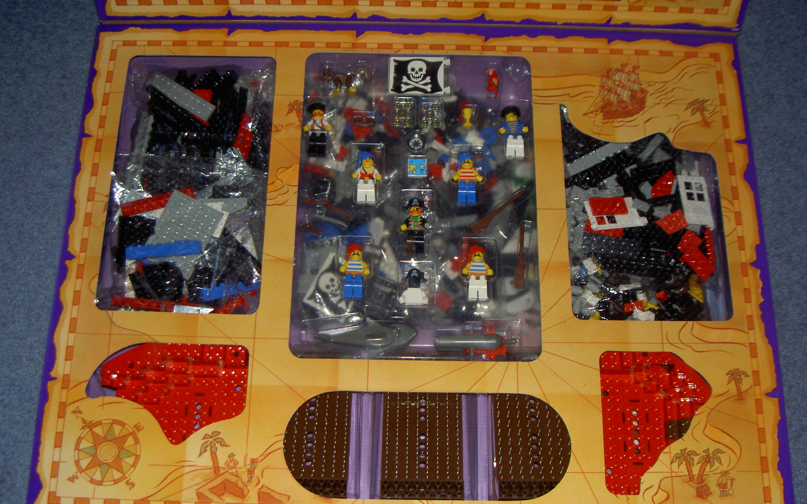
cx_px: 401
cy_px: 279
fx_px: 924
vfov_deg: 30.5
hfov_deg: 47.2
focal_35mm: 42
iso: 100
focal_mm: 8
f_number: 2.8
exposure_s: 1/60
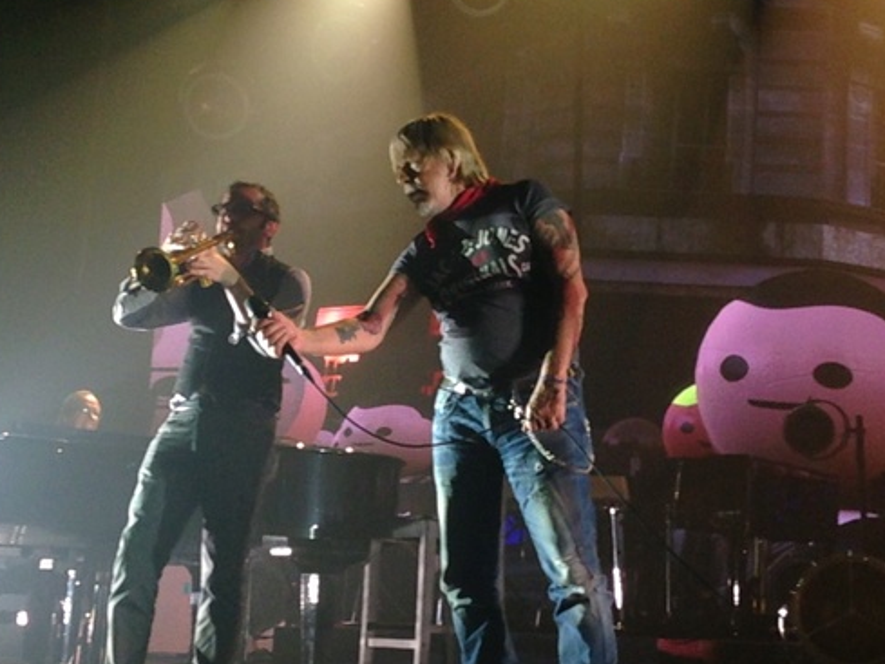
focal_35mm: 54
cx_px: 436
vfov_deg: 27.0
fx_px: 1381
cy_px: 342
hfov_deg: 35.5
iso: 250
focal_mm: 4.12
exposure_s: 1/120
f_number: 2.4
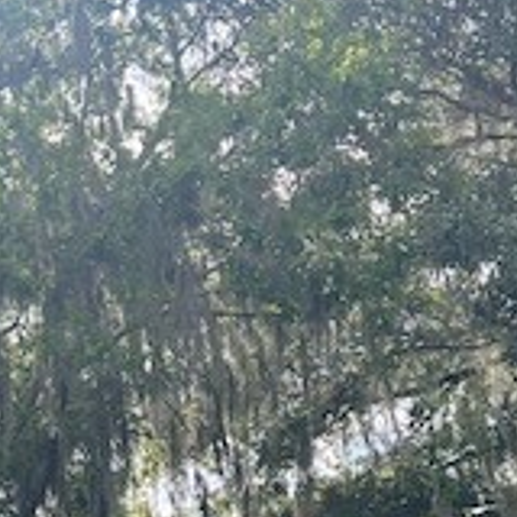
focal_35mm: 92
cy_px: 675
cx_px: 174
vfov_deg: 17.7
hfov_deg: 18.8
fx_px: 1555
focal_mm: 5.7
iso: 50
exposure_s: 1/1124
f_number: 1.5
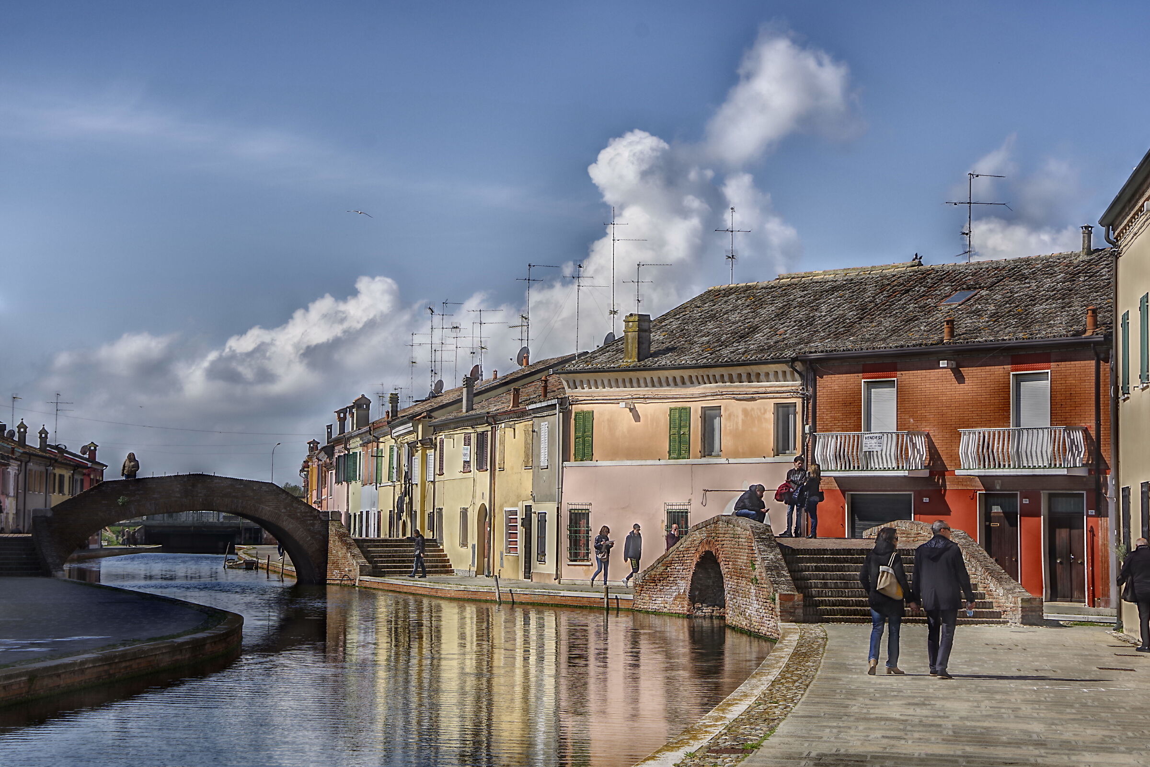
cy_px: 384
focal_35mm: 60
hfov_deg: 33.4
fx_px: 1917
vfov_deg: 22.6
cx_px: 575
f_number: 8
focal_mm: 40
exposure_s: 1/400
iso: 100
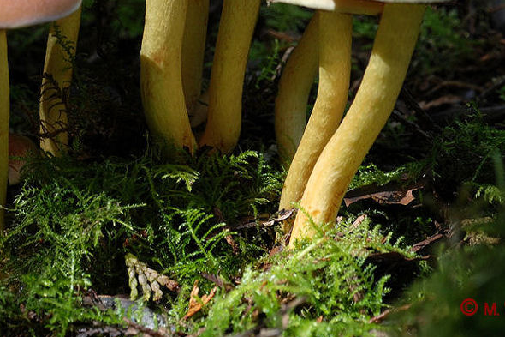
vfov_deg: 1.8
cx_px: 124
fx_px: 10700
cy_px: 6
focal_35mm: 763
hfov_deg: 2.7
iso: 200
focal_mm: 250
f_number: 8
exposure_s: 1/50
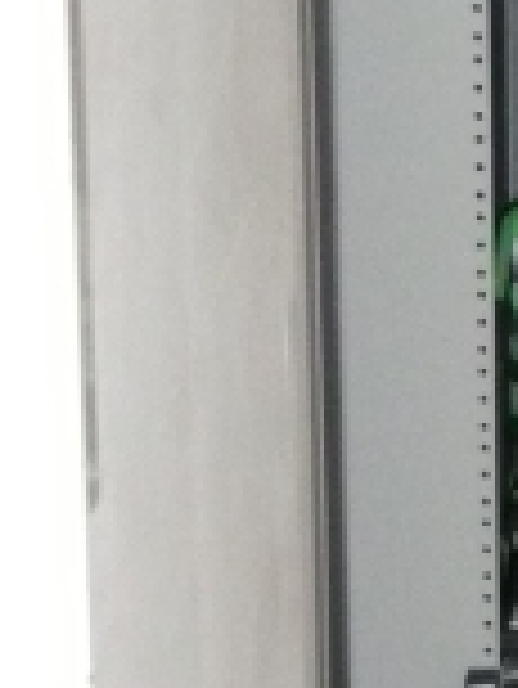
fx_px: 4264
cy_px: 393
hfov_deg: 6.8
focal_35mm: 214
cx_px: 910
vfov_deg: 9.2
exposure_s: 1/30
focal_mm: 7.8
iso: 640
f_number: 4.2
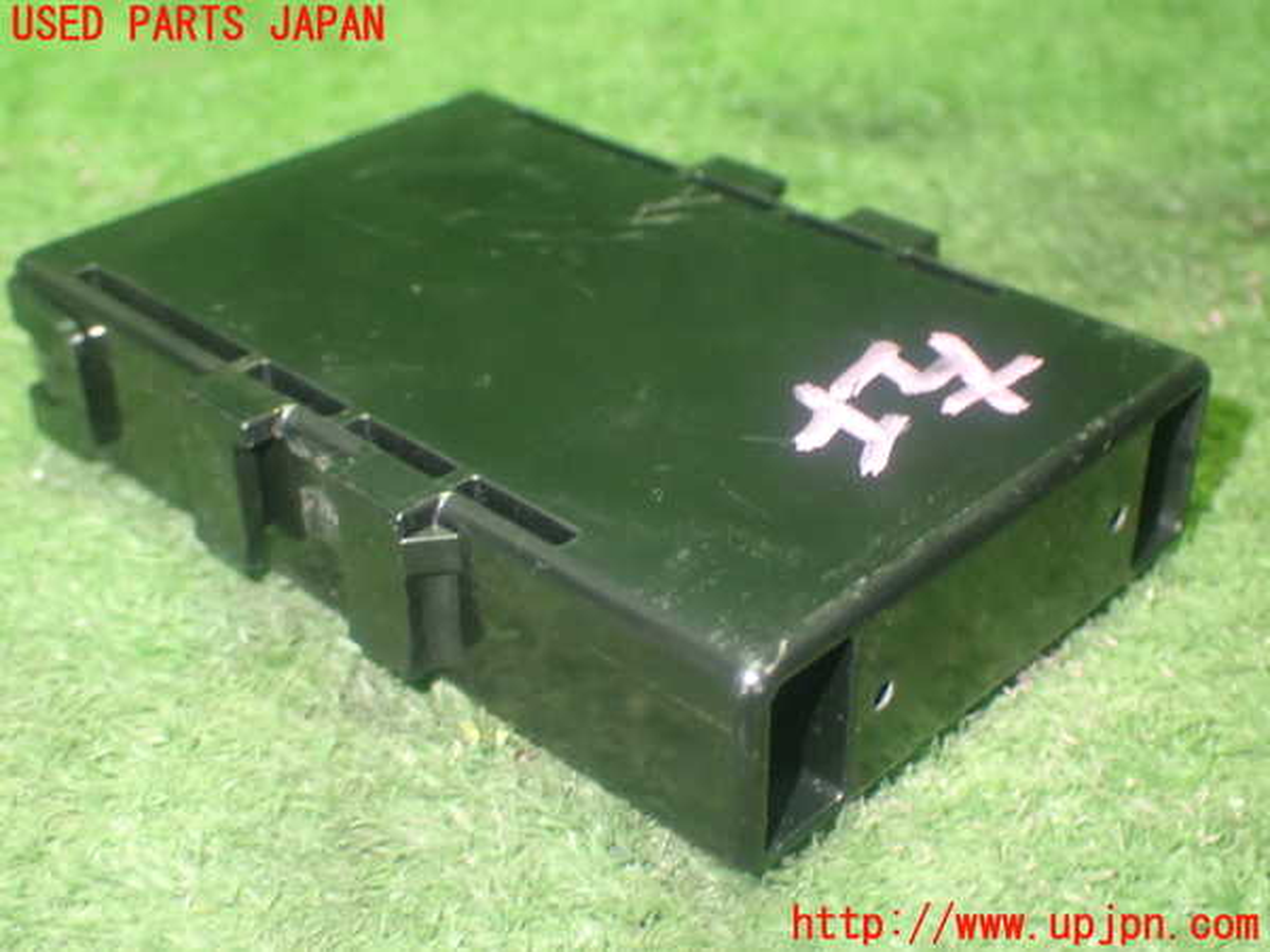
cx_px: 635
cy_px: 476
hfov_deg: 38.2
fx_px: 1834
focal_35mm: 50
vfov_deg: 29.1
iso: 800
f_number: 3.2
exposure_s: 1/13
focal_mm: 9.01
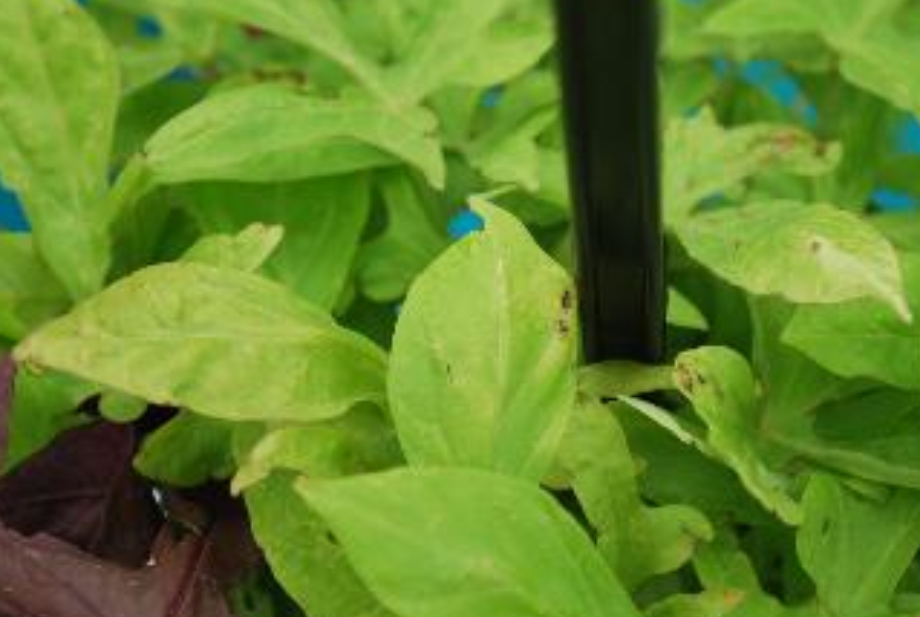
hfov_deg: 21.6
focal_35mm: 94
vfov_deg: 14.6
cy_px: 262
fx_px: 2407
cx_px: 516
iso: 220
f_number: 5.6
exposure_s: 1/60
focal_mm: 50
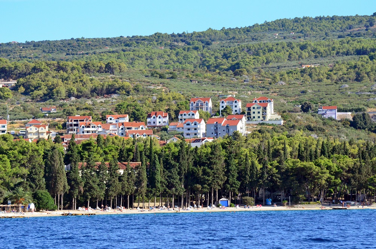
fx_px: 2188
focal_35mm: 210
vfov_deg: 6.5
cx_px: 188
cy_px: 124
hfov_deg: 9.8
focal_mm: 140
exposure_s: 1/6400
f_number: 5.6
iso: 2000
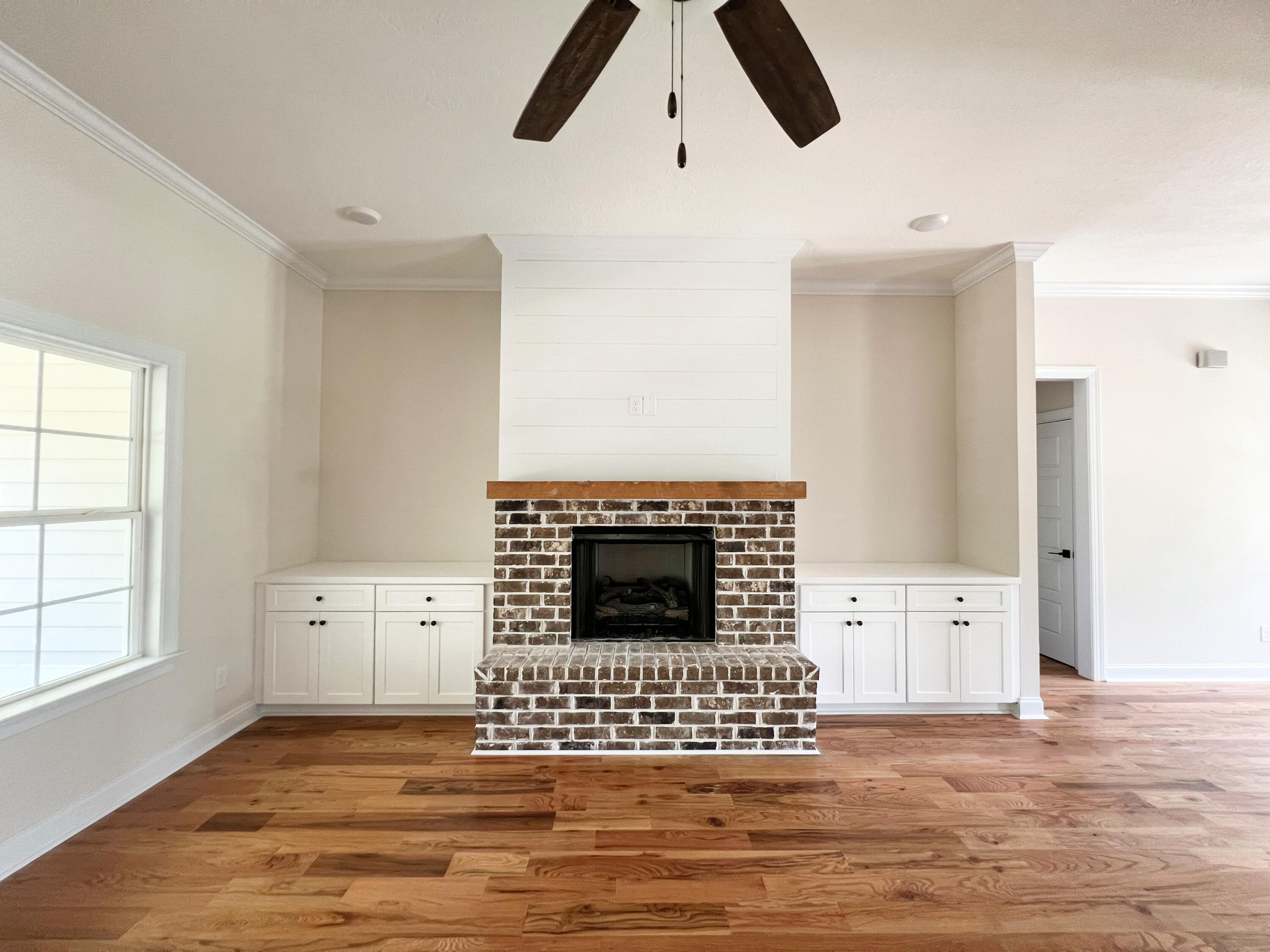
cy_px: 476
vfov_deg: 89.9
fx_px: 477
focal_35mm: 13
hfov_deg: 106.2
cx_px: 635
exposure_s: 1/99
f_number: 1.8
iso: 250
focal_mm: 1.57
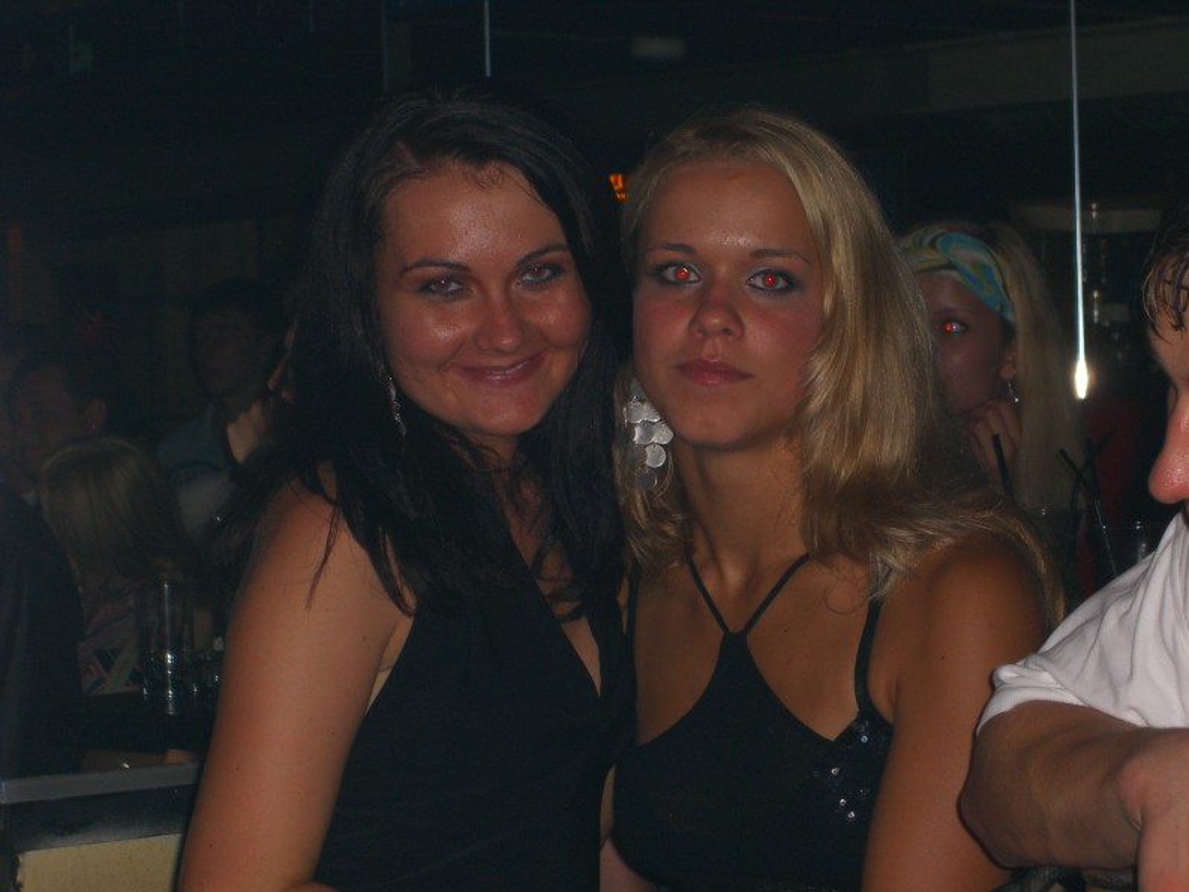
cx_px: 598
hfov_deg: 17.1
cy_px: 448
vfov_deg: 12.9
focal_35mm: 115
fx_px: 3951
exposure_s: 1/60
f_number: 5.1
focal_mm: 23.7
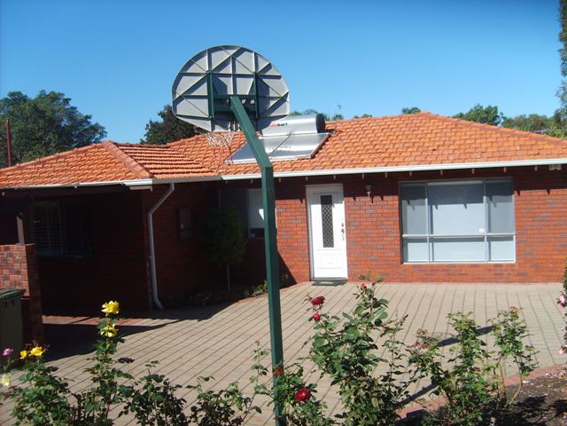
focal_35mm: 35
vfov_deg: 40.7
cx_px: 284
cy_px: 213
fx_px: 573
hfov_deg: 52.6
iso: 50
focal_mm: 5.8
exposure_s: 1/1000
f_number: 2.8
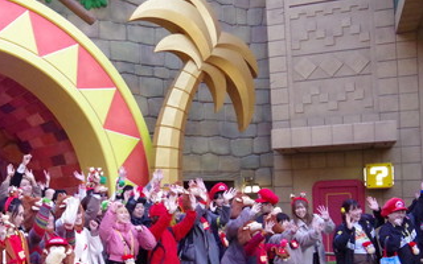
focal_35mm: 44
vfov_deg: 28.4
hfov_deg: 44.6
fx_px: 507
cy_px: 222
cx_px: 143
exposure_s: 1/400
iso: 6400
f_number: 5
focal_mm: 18
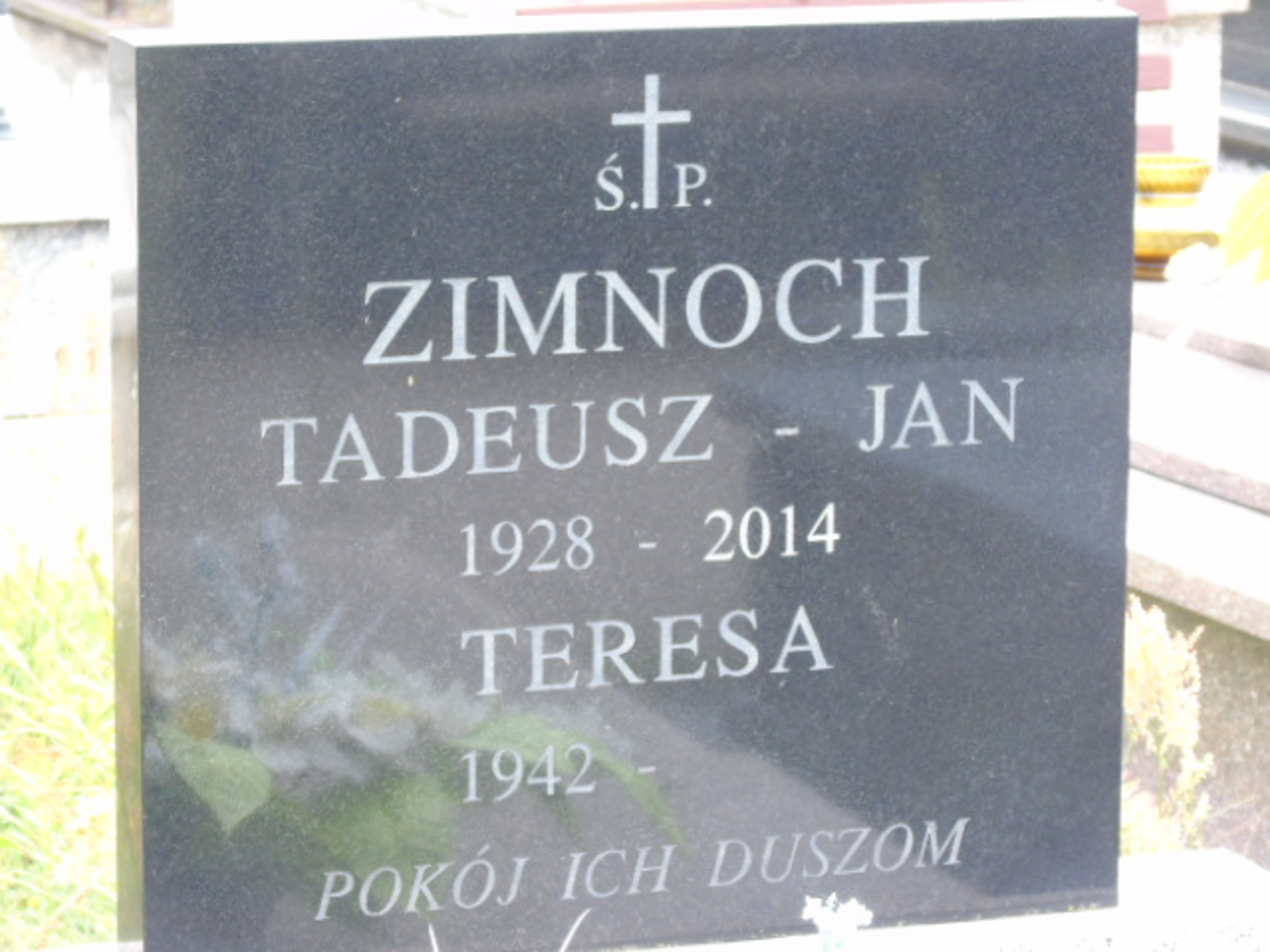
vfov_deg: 10.4
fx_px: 5210
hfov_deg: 13.9
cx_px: 635
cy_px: 476
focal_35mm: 142
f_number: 4.7
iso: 400
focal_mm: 25
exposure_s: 1/125
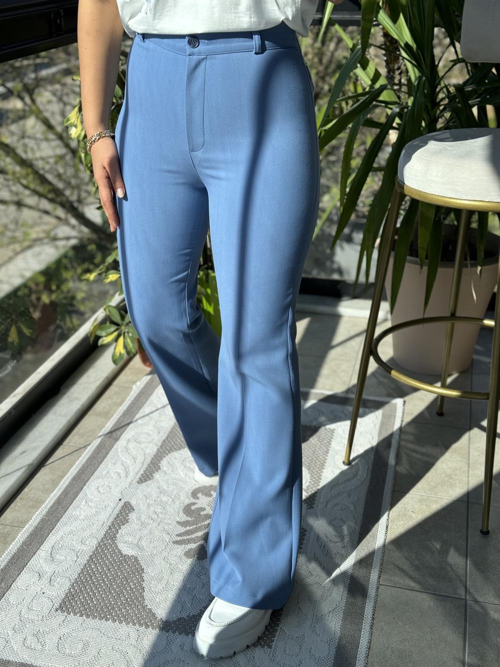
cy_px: 334
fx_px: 924
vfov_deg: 39.7
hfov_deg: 30.3
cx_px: 250
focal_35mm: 48
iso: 64
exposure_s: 1/980
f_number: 1.78
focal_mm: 6.86
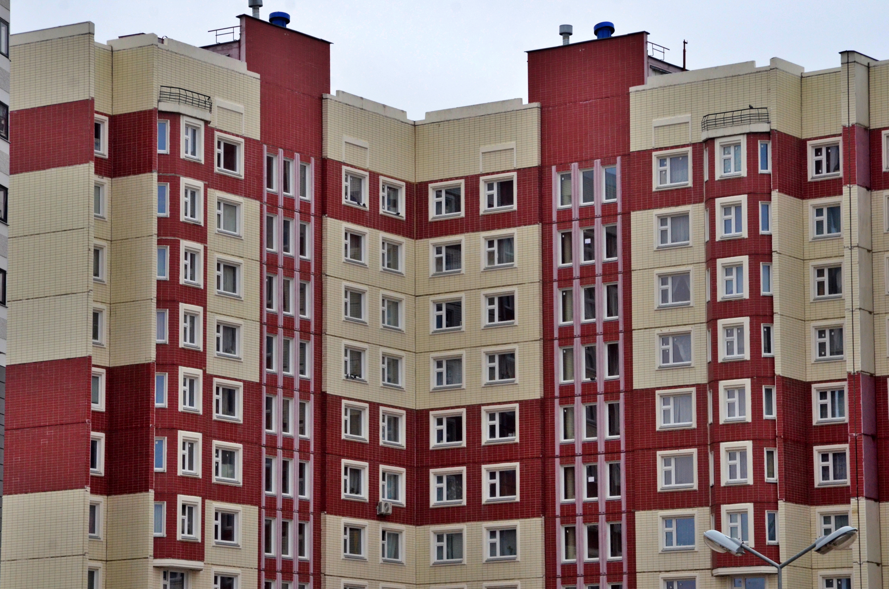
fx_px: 3142
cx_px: 444
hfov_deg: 16.1
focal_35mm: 128
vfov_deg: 10.7
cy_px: 294
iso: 1600
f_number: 13
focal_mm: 85
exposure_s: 1/640
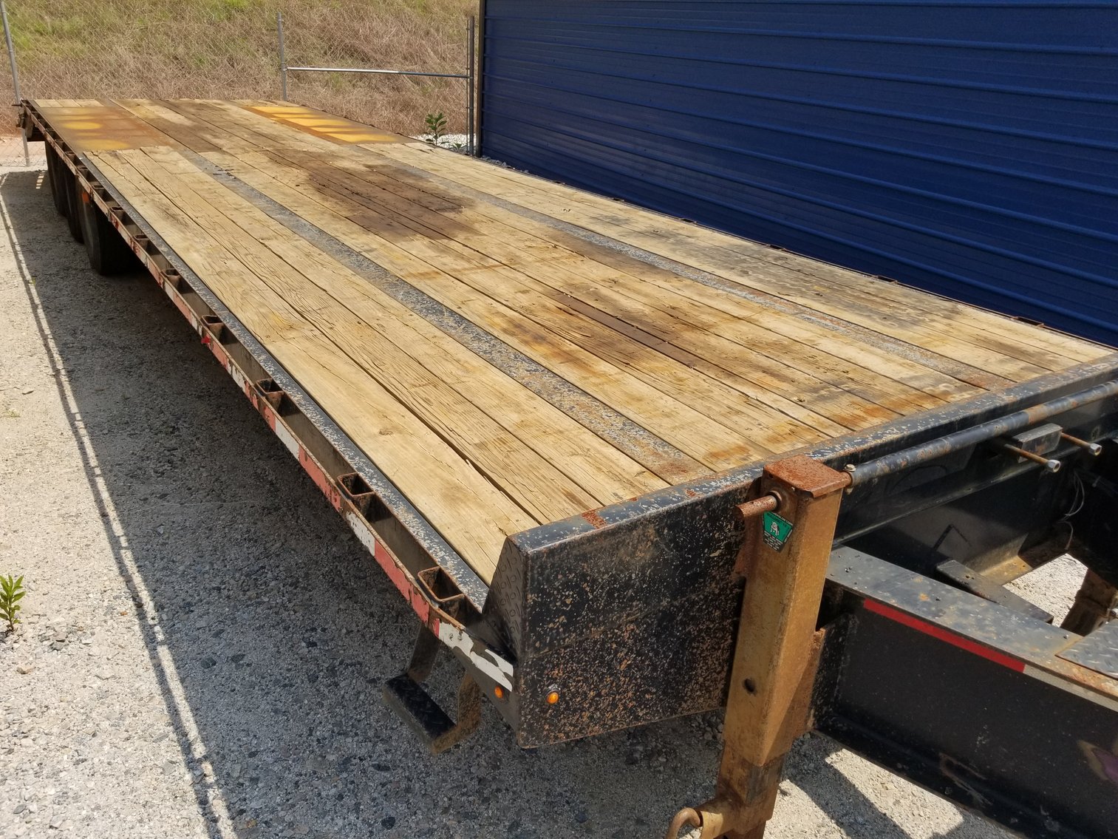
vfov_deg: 53.1
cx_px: 559
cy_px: 420
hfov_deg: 67.3
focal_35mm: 26
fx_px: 840
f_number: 1.7
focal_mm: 4.25
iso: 50
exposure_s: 1/2168
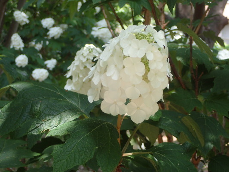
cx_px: 114
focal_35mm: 74
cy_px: 86
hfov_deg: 26.3
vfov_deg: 19.9
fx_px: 489
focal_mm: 13.47
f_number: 4.2
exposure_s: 1/160
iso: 200
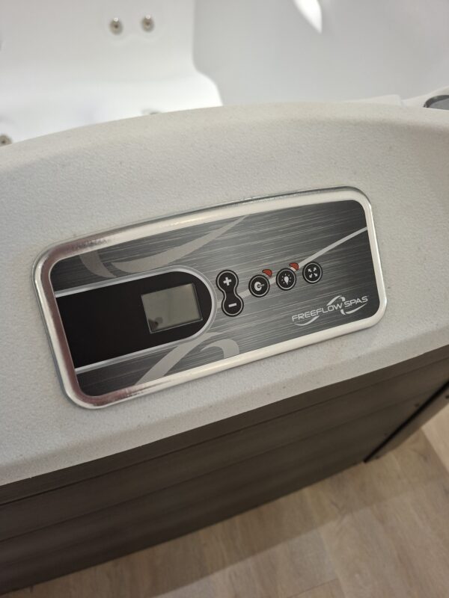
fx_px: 398
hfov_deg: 58.9
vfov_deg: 73.9
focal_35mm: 23
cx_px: 224
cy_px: 299
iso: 320
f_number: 1.8
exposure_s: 1/33
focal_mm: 5.54
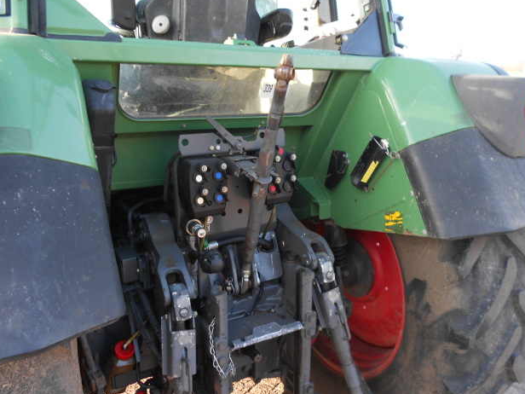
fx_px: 409
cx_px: 259
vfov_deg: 51.4
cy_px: 200
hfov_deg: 65.3
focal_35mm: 27
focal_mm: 4.6
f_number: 3.2
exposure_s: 1/60
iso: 80
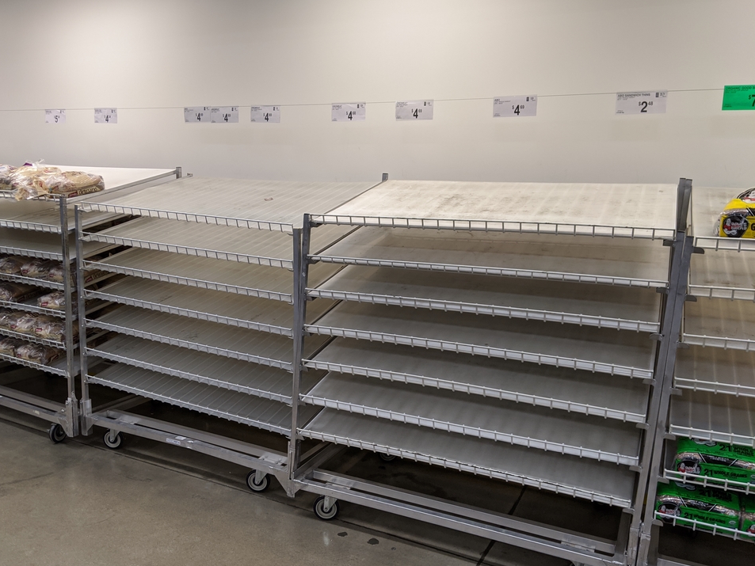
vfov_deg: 48.2
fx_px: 633
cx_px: 353
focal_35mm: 29
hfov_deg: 61.6
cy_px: 294
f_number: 1.8
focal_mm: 4.44
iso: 93
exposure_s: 1/120
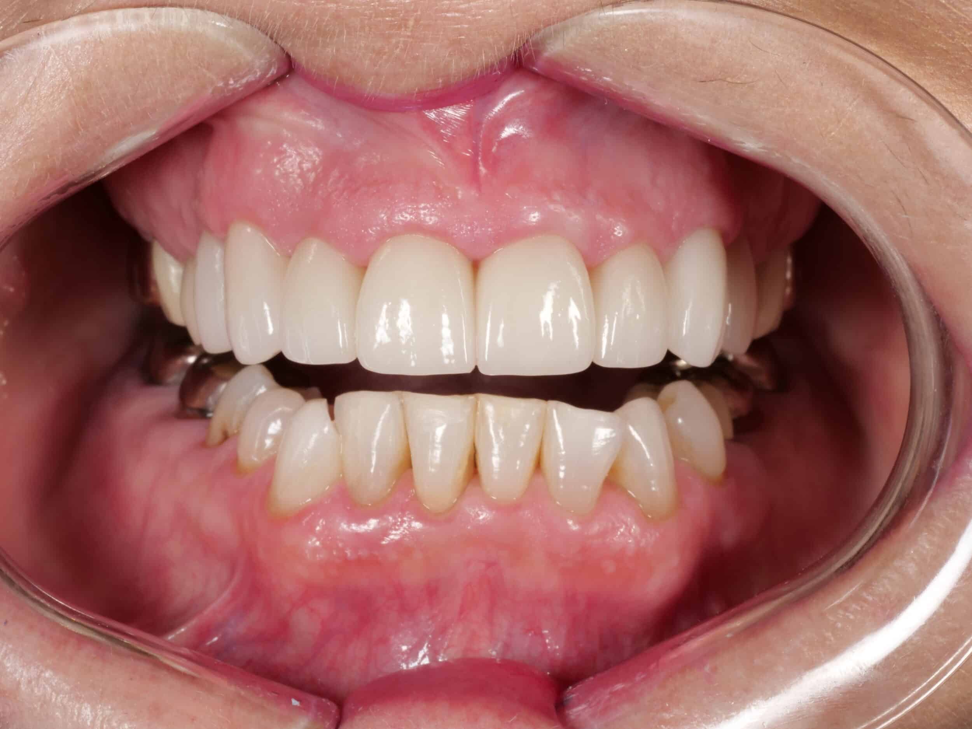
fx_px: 3370
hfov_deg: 16.4
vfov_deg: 12.3
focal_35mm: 120
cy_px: 364
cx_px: 486
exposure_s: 1/200
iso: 400
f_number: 20
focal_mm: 60
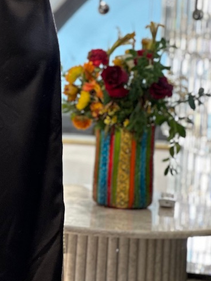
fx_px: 1659
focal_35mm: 204
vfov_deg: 9.6
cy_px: -35
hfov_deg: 7.2
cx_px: -25
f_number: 2.8
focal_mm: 9
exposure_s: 1/100
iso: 125
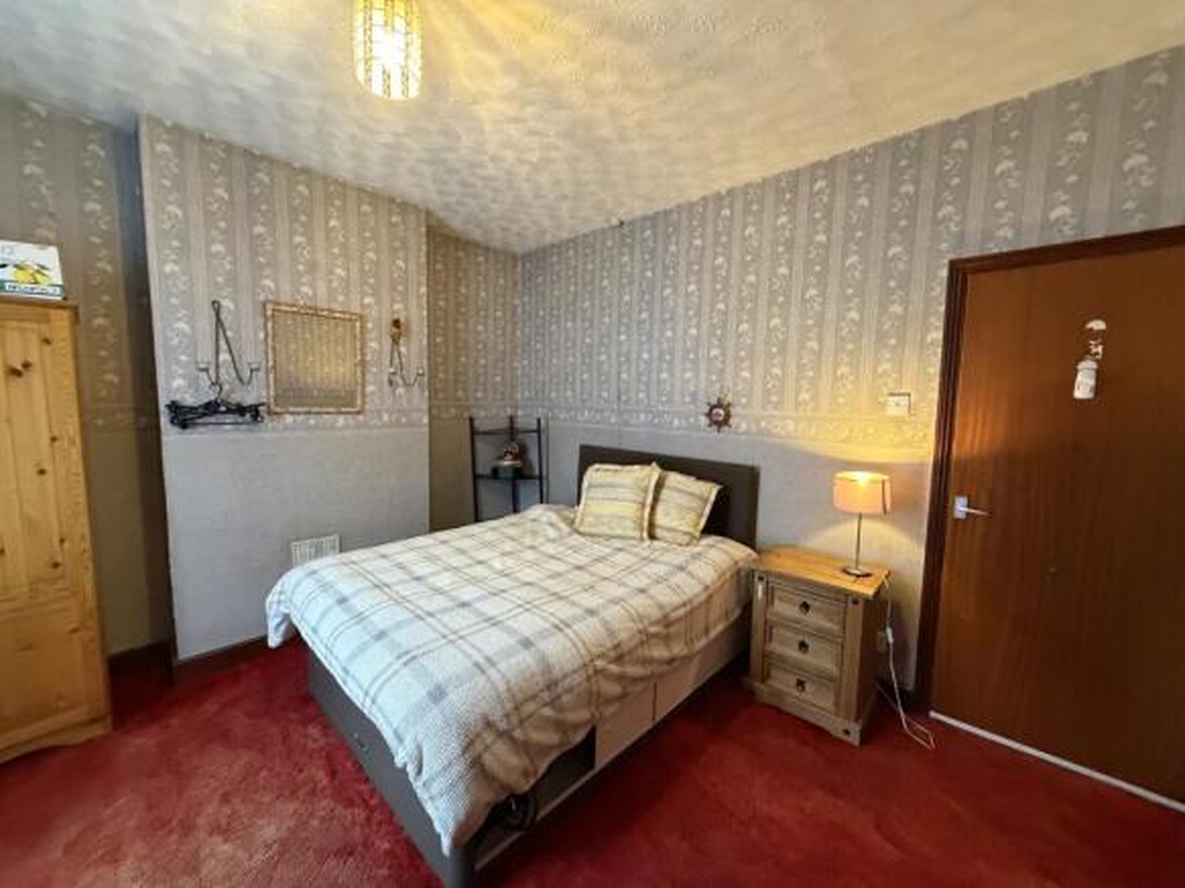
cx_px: 592
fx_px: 479
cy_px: 444
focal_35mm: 14
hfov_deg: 102.1
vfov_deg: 85.7
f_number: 2.2
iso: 640
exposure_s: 1/50
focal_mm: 2.22
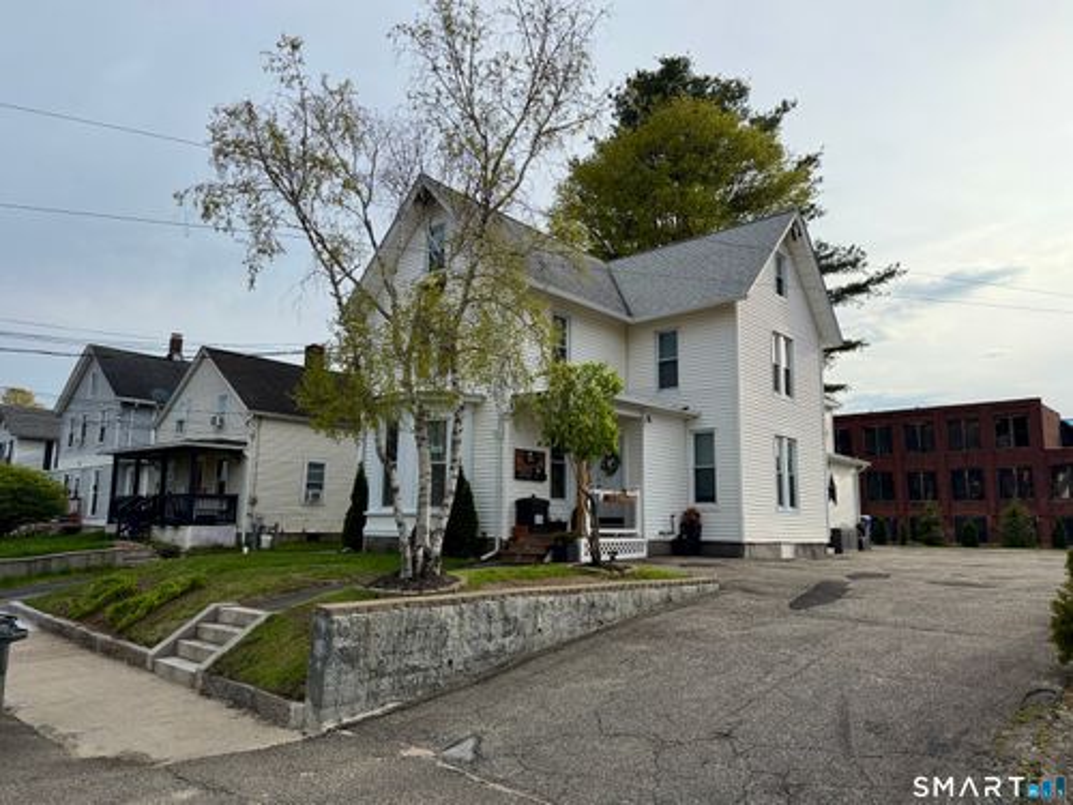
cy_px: 402
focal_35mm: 24
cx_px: 536
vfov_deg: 56.8
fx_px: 744
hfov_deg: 71.6
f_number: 1.78
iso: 100
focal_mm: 6.76
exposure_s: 1/5319
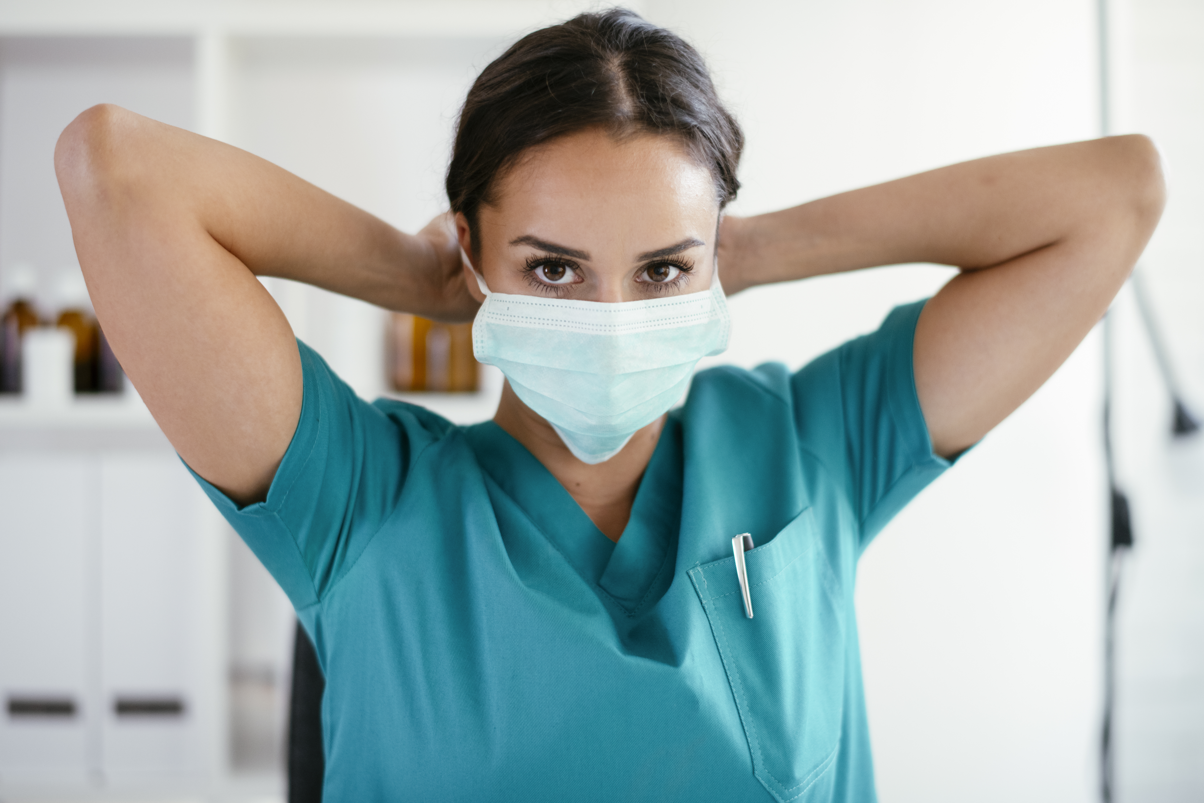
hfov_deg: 34.5
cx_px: 602
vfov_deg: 23.4
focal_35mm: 58
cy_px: 402
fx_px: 1940
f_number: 2
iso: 400
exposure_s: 1/125
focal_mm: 58
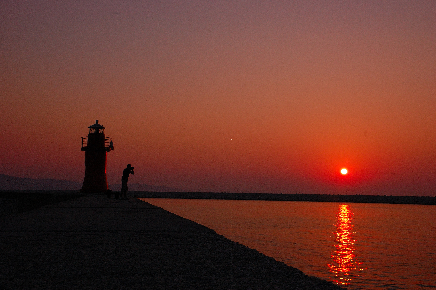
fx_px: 490
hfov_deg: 48.0
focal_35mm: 40
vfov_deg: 32.9
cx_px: 218
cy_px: 145
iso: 400
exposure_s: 1/500
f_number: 16
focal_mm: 27
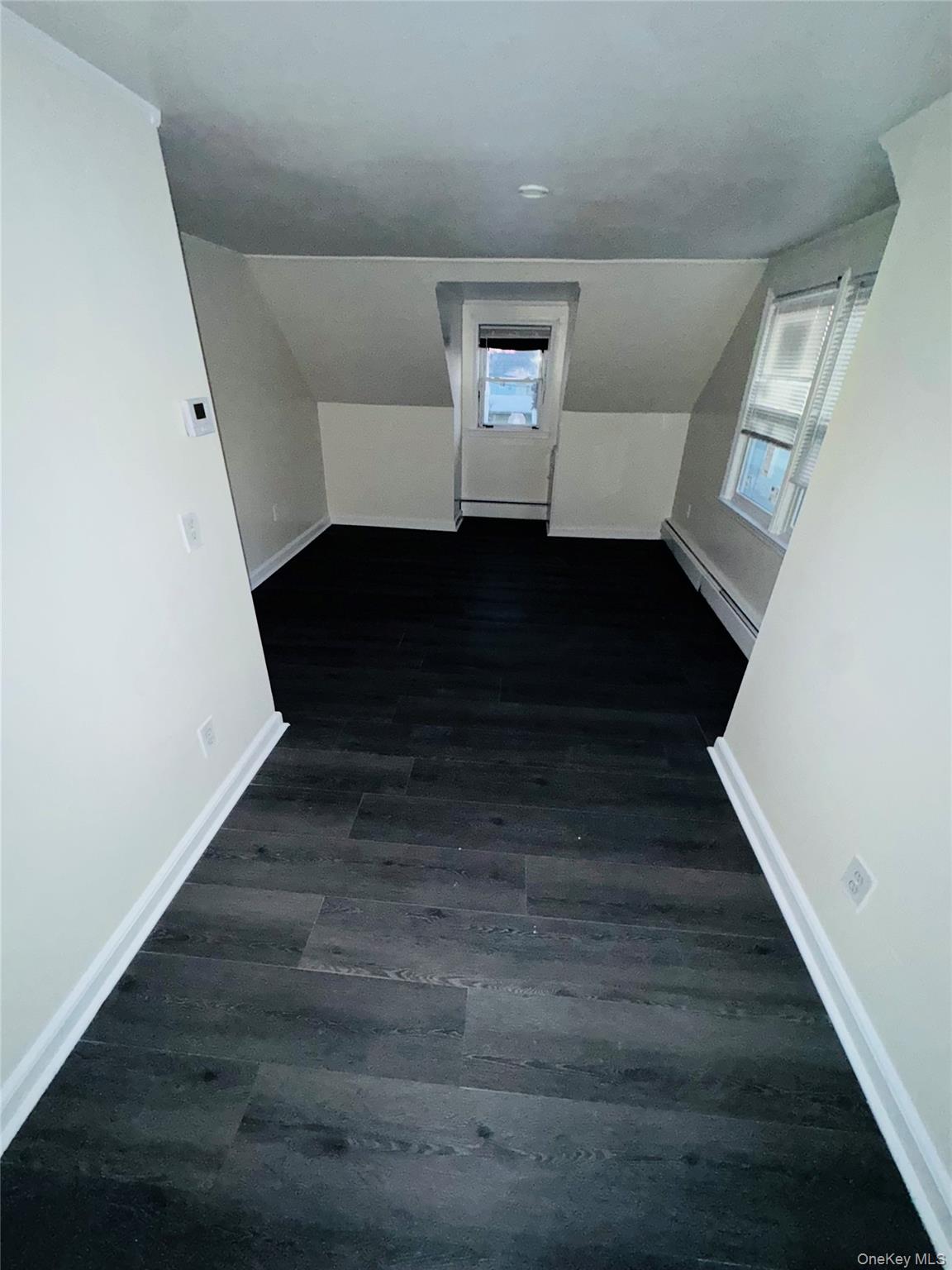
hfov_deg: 85.7
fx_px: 513
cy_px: 635
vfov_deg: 102.1
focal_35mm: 14
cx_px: 476
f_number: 2.2
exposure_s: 1/26
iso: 400
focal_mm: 2.22
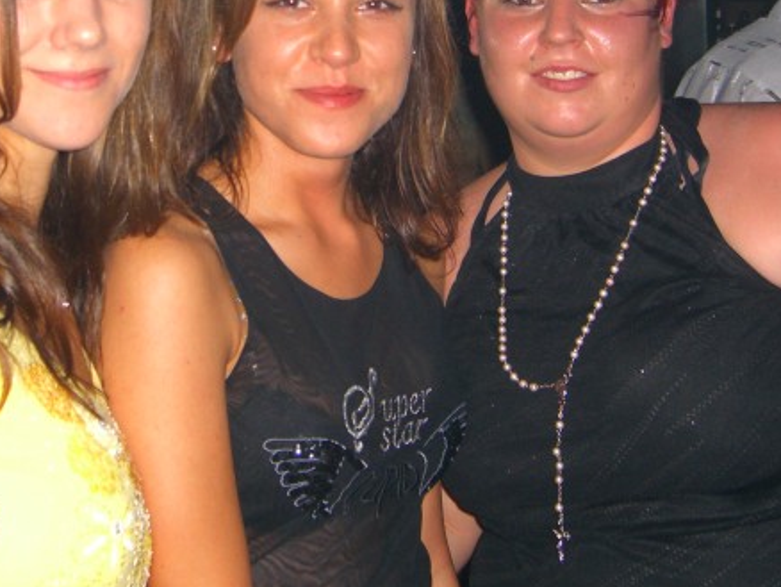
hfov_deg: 23.2
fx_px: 1896
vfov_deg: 17.4
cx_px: 273
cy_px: 71
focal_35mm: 84
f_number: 3.1
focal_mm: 9.5
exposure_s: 1/60
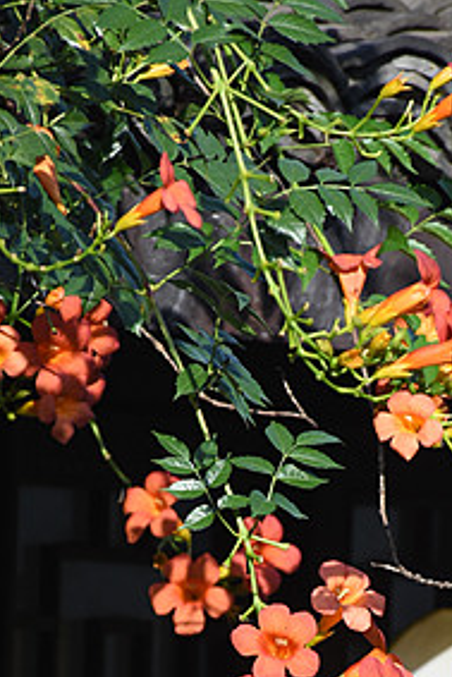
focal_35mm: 593
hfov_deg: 2.3
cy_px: 624
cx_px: 271
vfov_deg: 3.5
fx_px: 11154
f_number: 5.6
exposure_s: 1/640
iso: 200
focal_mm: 140
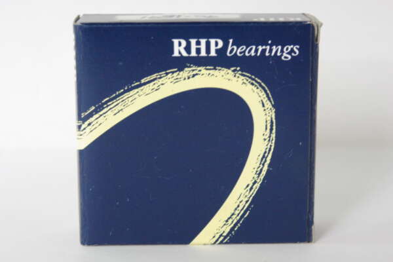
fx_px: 1310
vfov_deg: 11.4
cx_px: 196
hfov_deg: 17.1
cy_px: 131
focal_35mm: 120
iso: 800
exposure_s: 1/10
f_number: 5.6
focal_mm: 80
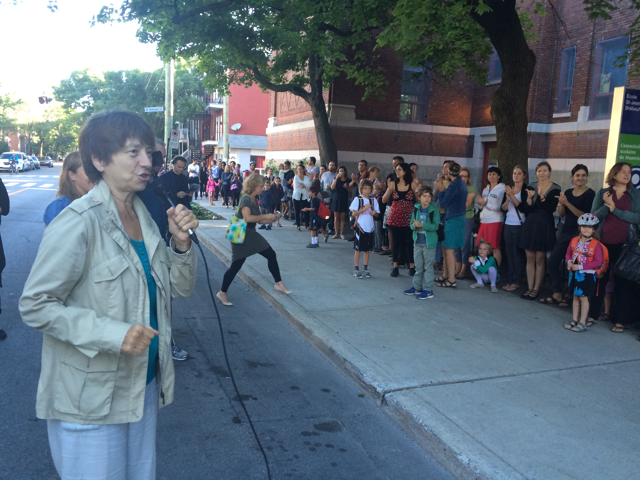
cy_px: 240
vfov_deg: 48.2
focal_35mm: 29
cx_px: 320
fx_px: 536
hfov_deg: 61.7
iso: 40
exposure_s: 1/40
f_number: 2.2
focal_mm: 4.15
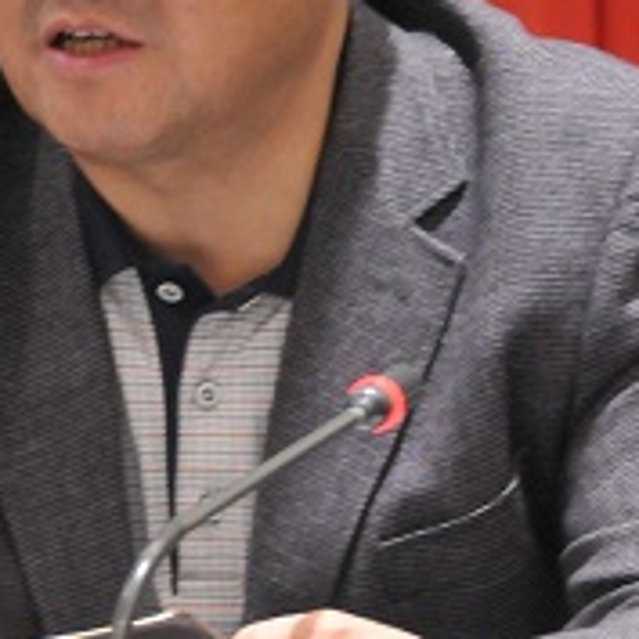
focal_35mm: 352
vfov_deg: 5.0
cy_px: 278
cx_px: 307
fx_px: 7351
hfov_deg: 5.0
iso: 1600
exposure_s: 1/30
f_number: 5
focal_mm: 70
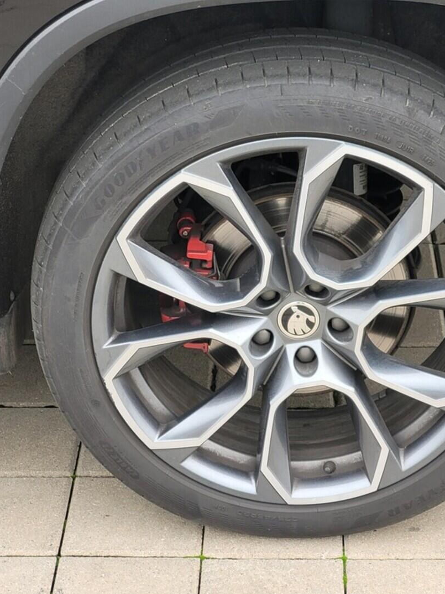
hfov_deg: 14.5
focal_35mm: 102
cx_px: 290
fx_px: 1748
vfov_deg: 19.3
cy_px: 298
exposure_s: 1/50
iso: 40
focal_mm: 7.12
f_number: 2.4
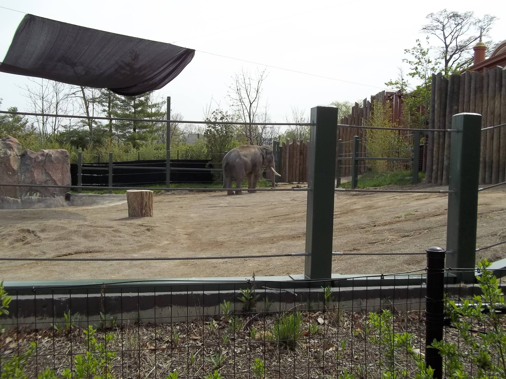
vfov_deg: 44.2
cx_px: 253
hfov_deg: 56.8
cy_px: 190
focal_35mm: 32
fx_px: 468
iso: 64
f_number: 8.8
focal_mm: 5.7
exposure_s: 1/100
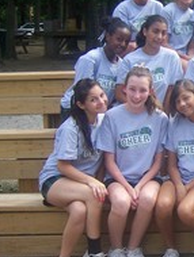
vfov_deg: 26.2
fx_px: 552
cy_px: 93
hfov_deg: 18.4
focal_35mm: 74
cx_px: 261
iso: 80
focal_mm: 6.2
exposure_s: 1/320
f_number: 2.8
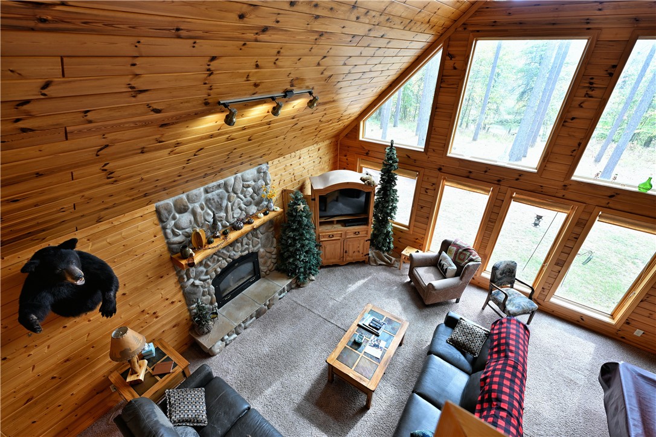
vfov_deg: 73.7
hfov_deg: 96.7
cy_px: 218
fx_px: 292
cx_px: 328
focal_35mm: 16
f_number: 5.6
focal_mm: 16
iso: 180
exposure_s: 1/15
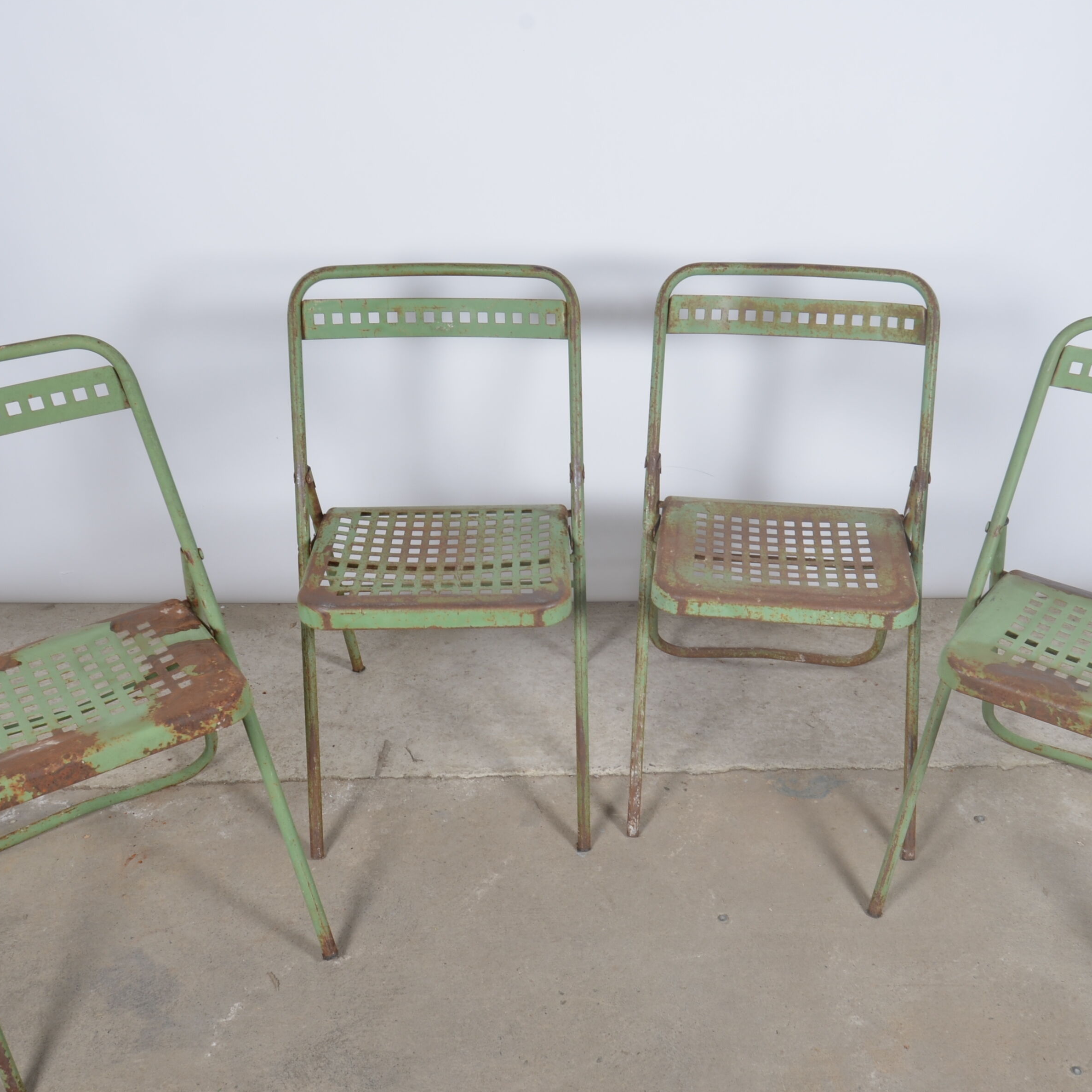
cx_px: 618
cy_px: 560
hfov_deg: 48.8
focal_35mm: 34
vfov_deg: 48.9
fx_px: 1201
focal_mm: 17
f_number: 11
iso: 100
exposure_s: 1/125
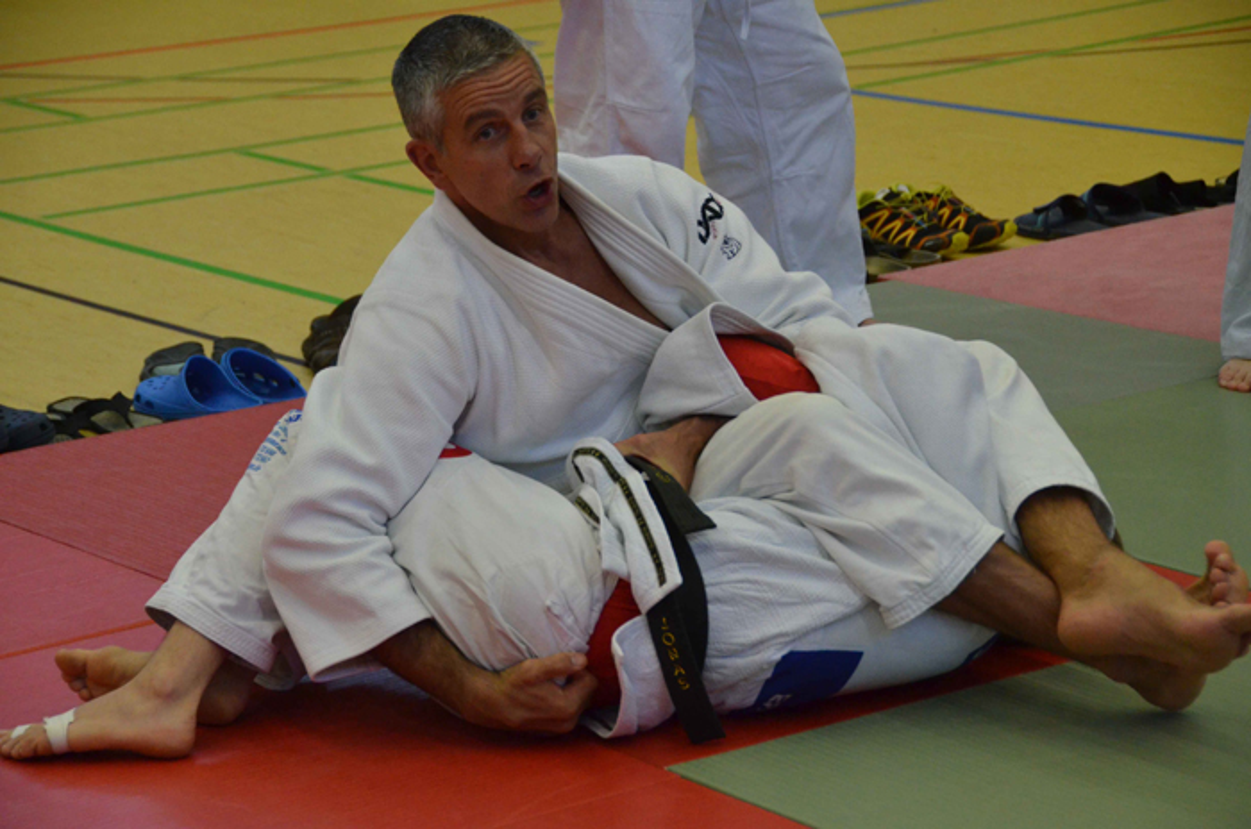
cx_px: 626
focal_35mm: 112
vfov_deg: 12.1
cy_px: 414
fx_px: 3902
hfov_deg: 18.2
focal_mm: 75
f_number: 5
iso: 3200
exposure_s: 1/640
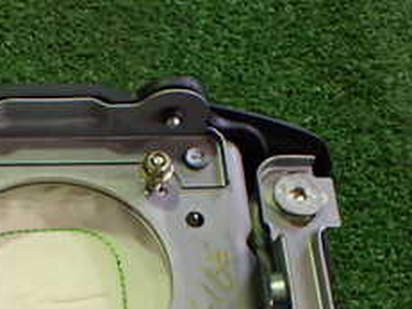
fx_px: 928
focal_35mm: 78
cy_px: 373
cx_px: 9
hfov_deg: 24.0
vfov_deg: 17.9
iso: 800
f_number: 2.3
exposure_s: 1/125
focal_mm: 5.4
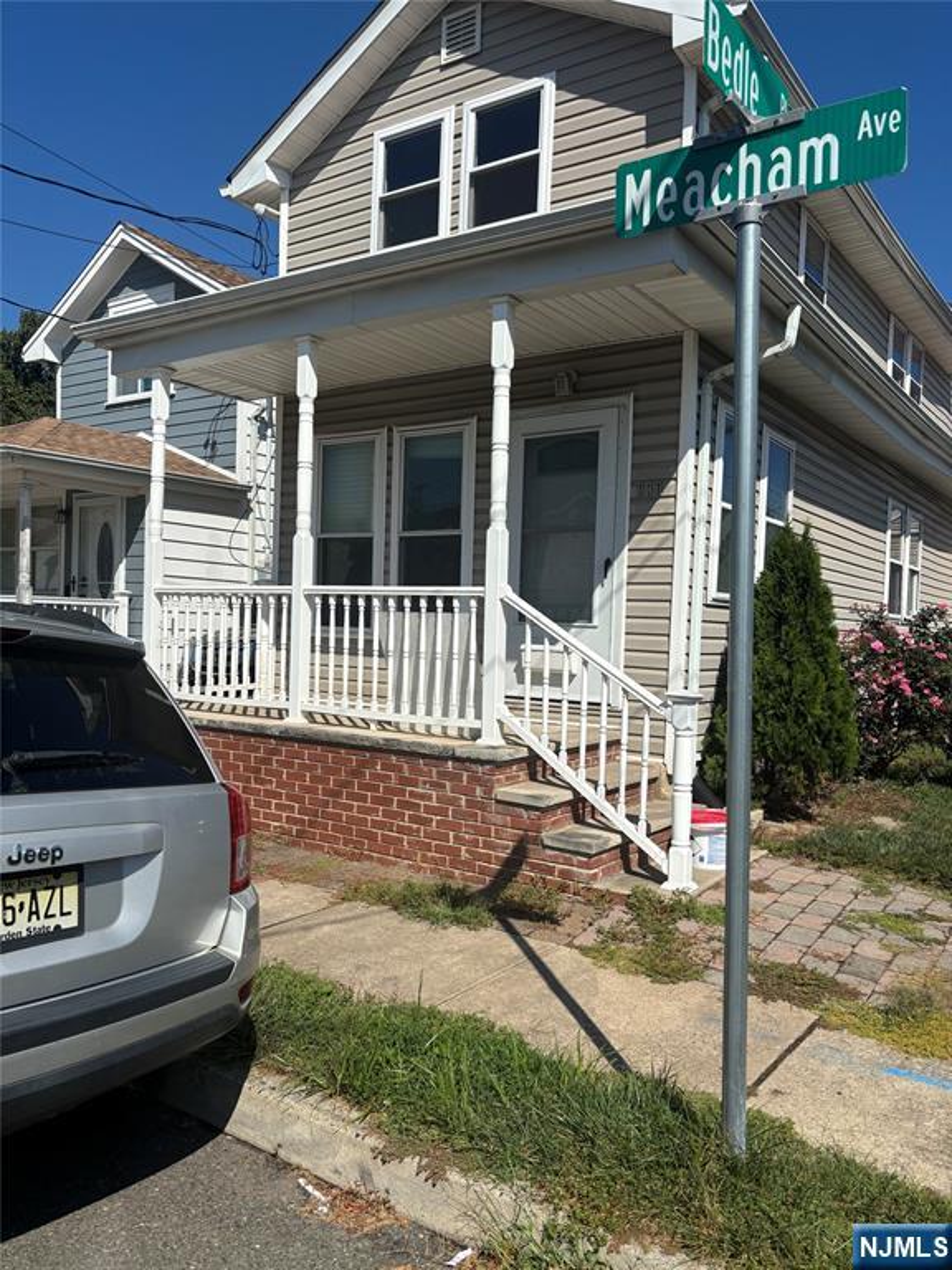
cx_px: 476
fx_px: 953
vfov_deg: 67.3
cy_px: 635
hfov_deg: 53.1
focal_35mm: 26
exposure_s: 1/5952
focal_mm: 5.96
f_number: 1.6
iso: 50
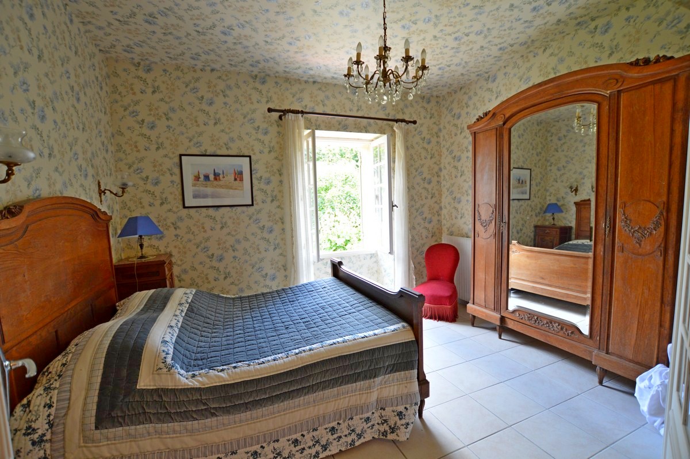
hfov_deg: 100.4
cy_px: 230
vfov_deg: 77.2
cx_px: 345
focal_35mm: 15
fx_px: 287
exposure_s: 1/60
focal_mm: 10
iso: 400
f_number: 4
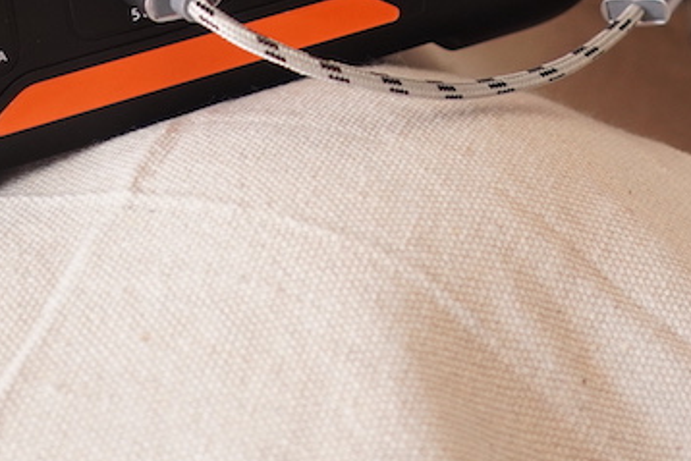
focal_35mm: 116
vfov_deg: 11.4
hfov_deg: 17.7
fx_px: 2221
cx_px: 421
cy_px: -235
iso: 500
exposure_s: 1/40
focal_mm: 23
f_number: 3.2
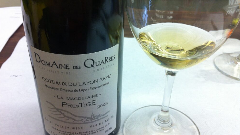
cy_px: 63
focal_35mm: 39
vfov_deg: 30.4
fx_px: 248
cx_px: 120
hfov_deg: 51.6
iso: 80
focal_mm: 3.85
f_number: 2.8
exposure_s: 1/40
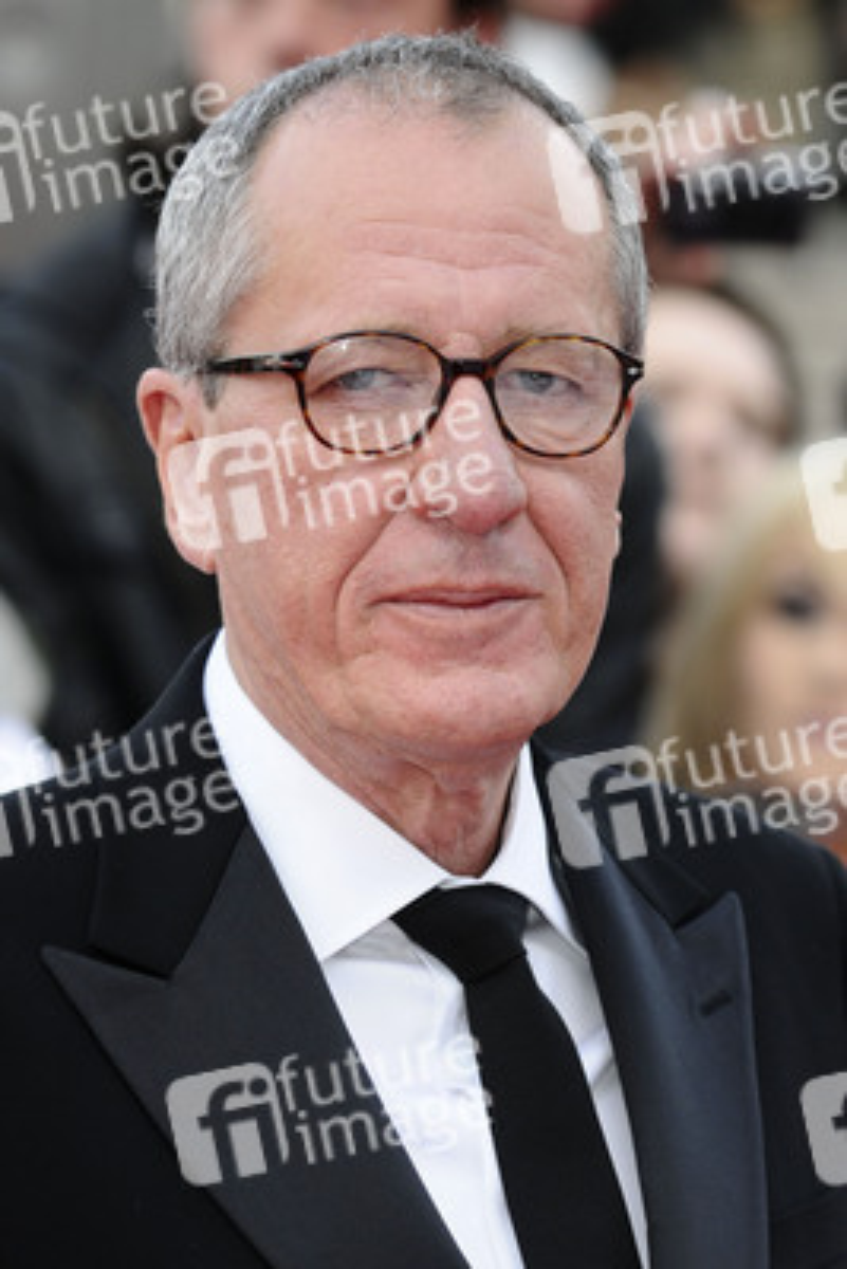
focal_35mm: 158
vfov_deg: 13.0
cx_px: 424
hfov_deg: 8.7
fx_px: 5553
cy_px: 634
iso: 250
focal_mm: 105
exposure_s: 1/200
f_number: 3.5
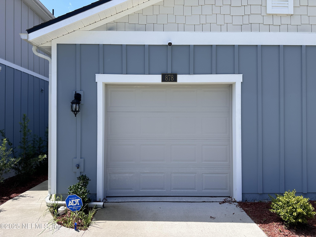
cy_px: 118
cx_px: 158
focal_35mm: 24
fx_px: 219
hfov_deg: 71.6
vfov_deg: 56.8
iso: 80
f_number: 1.78
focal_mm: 6.86
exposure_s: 1/3155
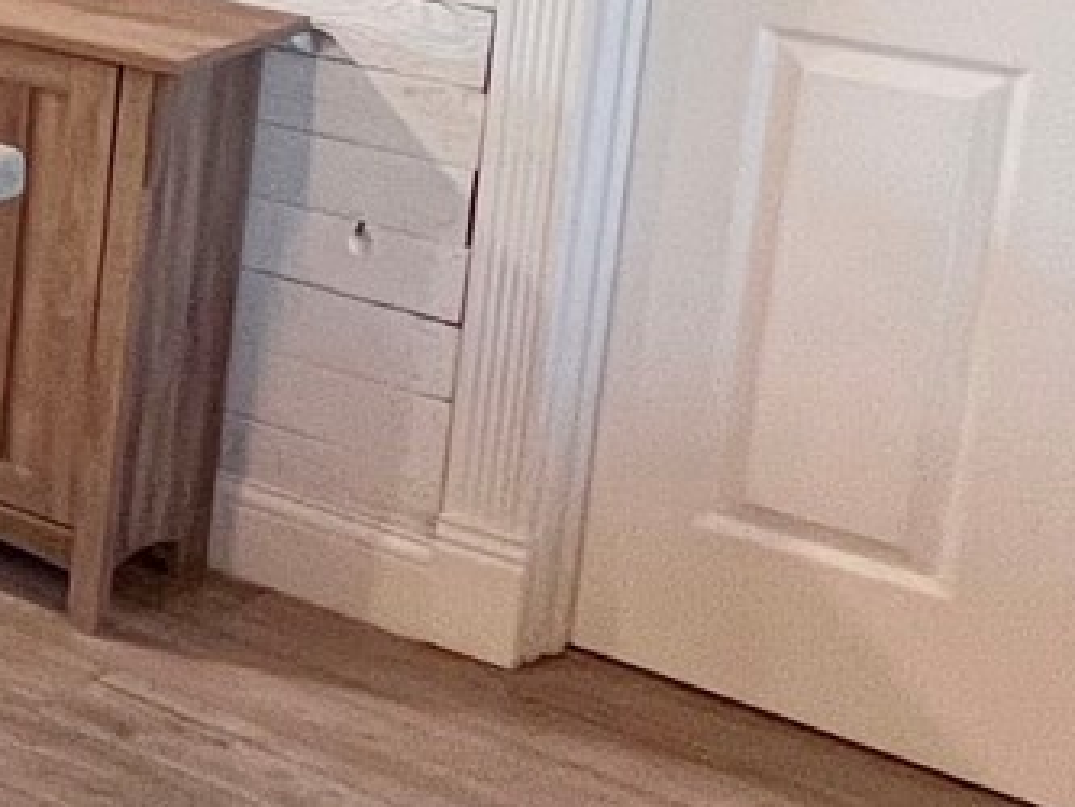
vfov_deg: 17.3
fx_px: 2485
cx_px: -1743
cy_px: -242
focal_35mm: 80
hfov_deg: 13.5
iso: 200
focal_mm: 1.57
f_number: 1.8
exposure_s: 1/60
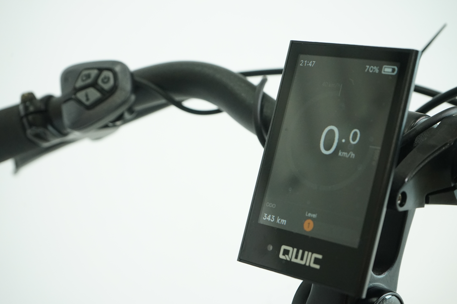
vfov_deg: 22.3
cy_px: 152
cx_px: 228
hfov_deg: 32.9
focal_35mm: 61
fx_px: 774
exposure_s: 1/200
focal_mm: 61
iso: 3200
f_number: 7.1
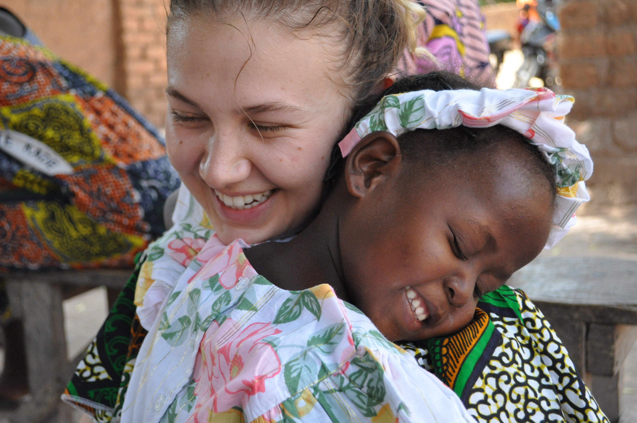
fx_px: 928
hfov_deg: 37.9
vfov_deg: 25.7
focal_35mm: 52
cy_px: 212
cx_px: 318
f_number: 6.3
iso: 1250
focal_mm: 35
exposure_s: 1/640
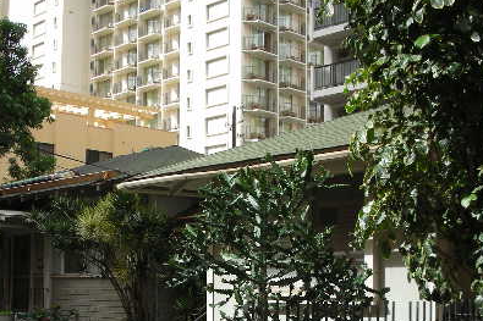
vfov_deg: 22.6
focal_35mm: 59
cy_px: 269
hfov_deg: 33.8
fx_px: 791
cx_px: 187
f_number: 3
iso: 50
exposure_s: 1/331
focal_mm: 5.8
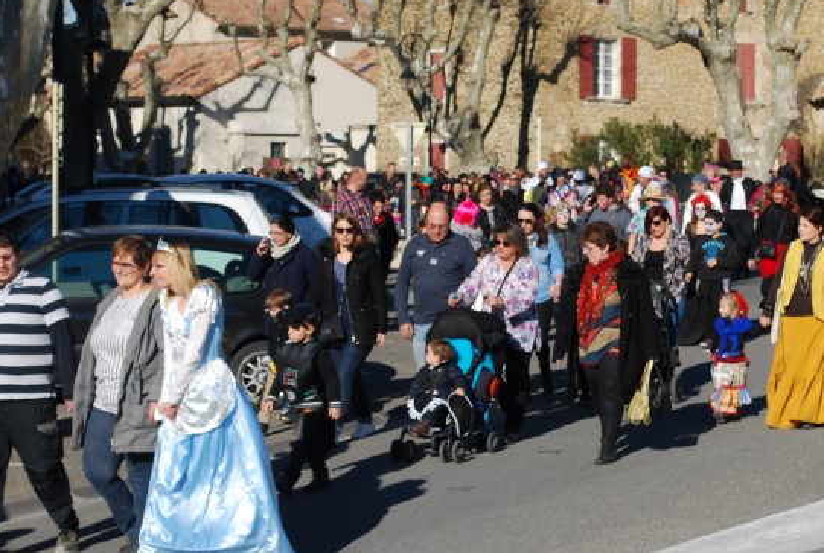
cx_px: 483
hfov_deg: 20.8
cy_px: 284
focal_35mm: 98
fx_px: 2238
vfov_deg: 14.1
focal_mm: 55
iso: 100
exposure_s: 1/250
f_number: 8
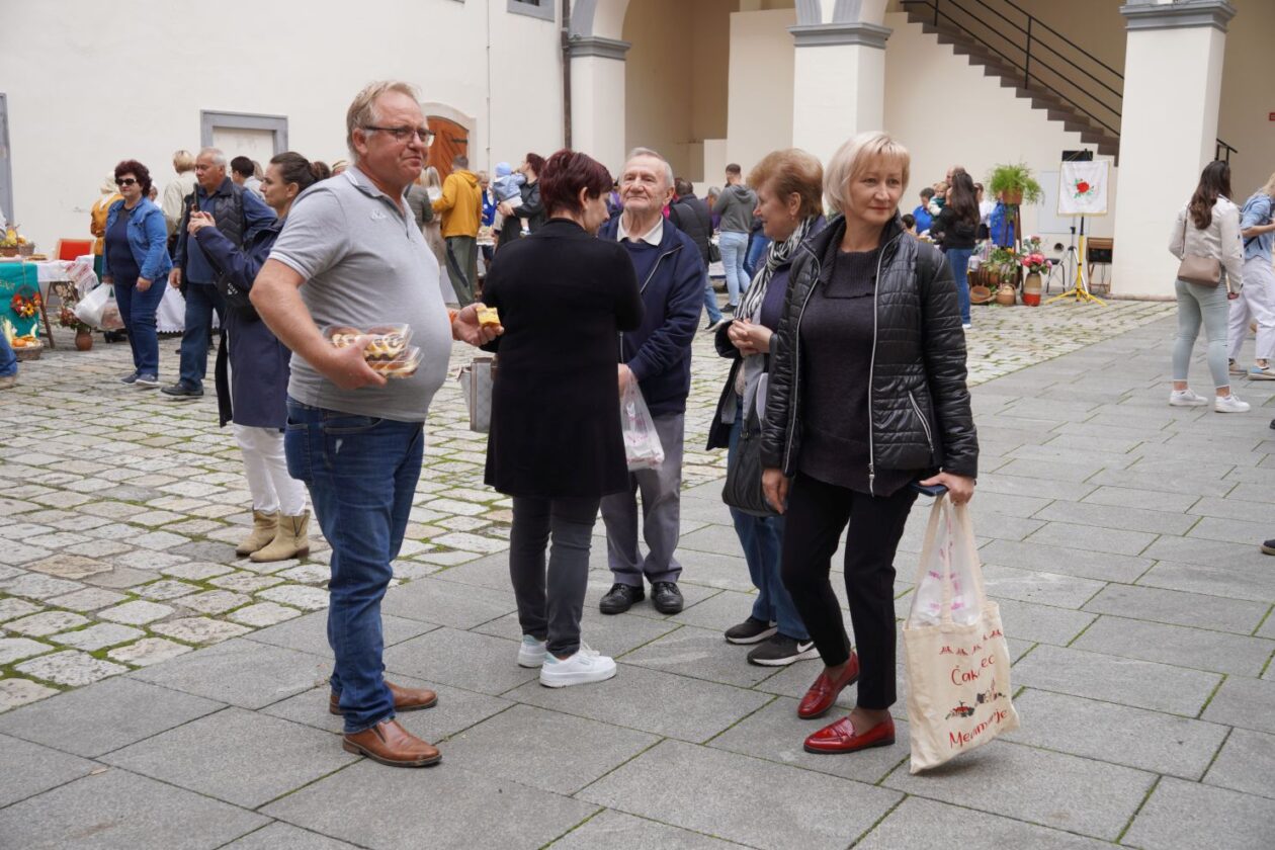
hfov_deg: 49.1
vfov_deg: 33.8
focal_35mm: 39
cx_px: 638
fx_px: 1397
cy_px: 425
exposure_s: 1/160
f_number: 4
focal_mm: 26.3
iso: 100
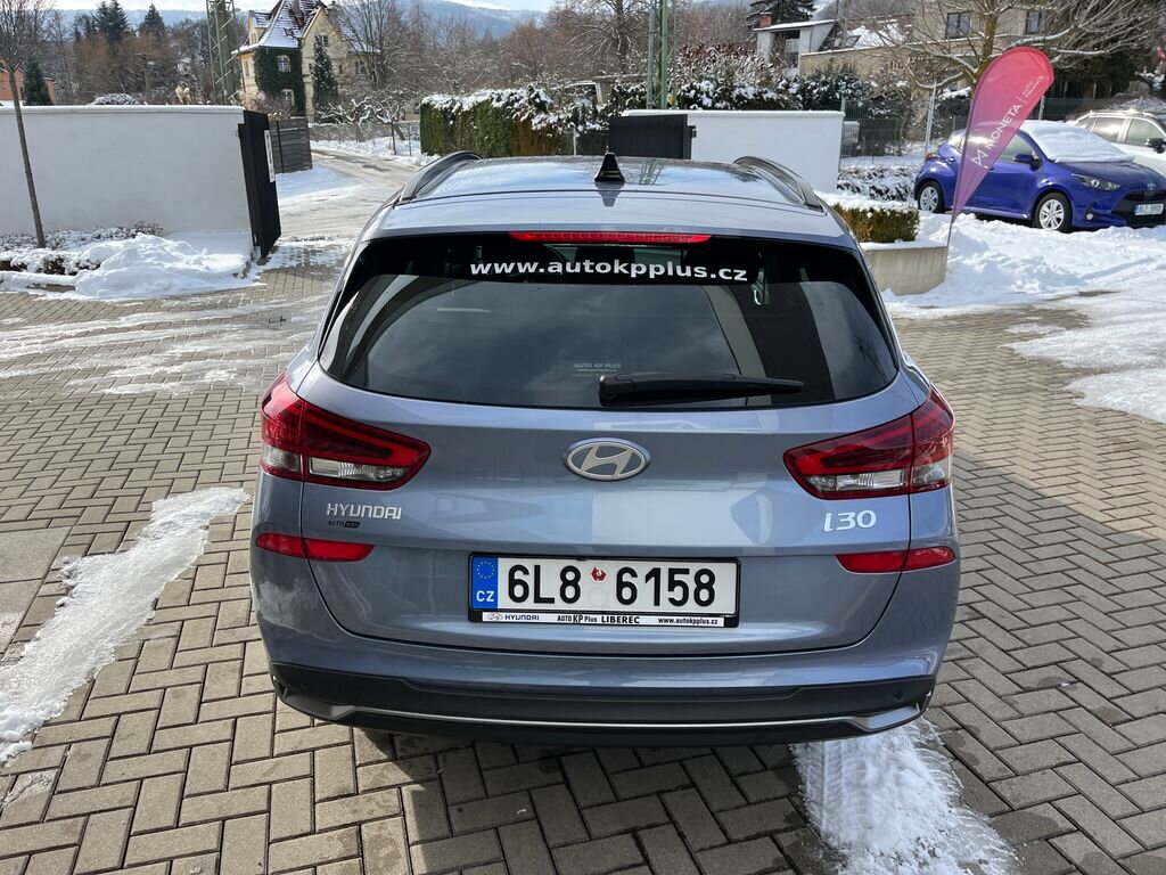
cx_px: 583
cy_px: 438
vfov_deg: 53.1
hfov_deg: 67.3
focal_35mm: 26
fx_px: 876
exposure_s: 1/1923
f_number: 1.6
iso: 50
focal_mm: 5.1
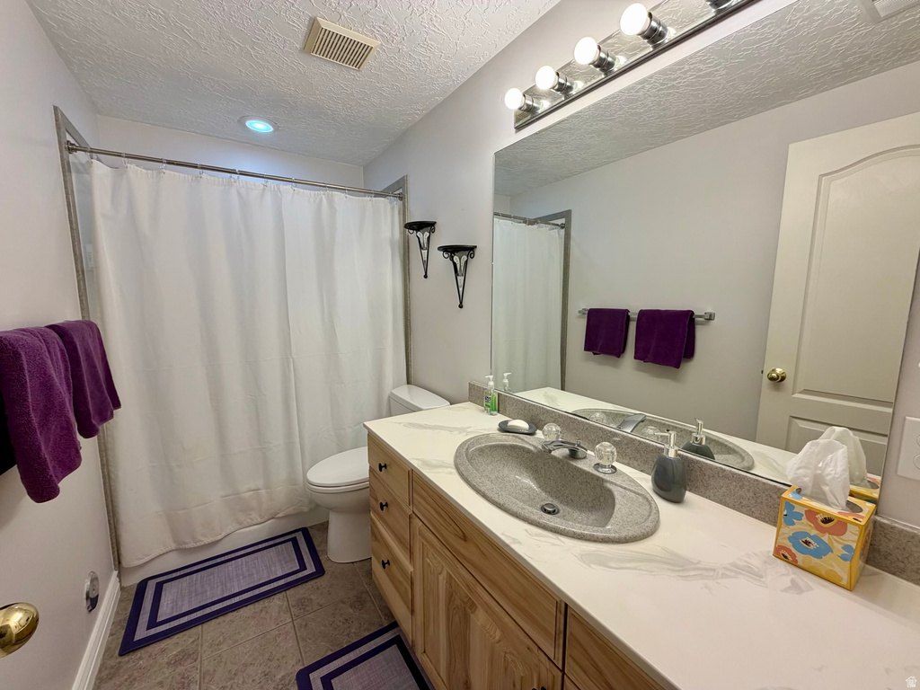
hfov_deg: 102.1
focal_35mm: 14
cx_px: 460
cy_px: 345
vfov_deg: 85.7
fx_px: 372
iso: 100
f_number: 2.2
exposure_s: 1/120
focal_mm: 2.22
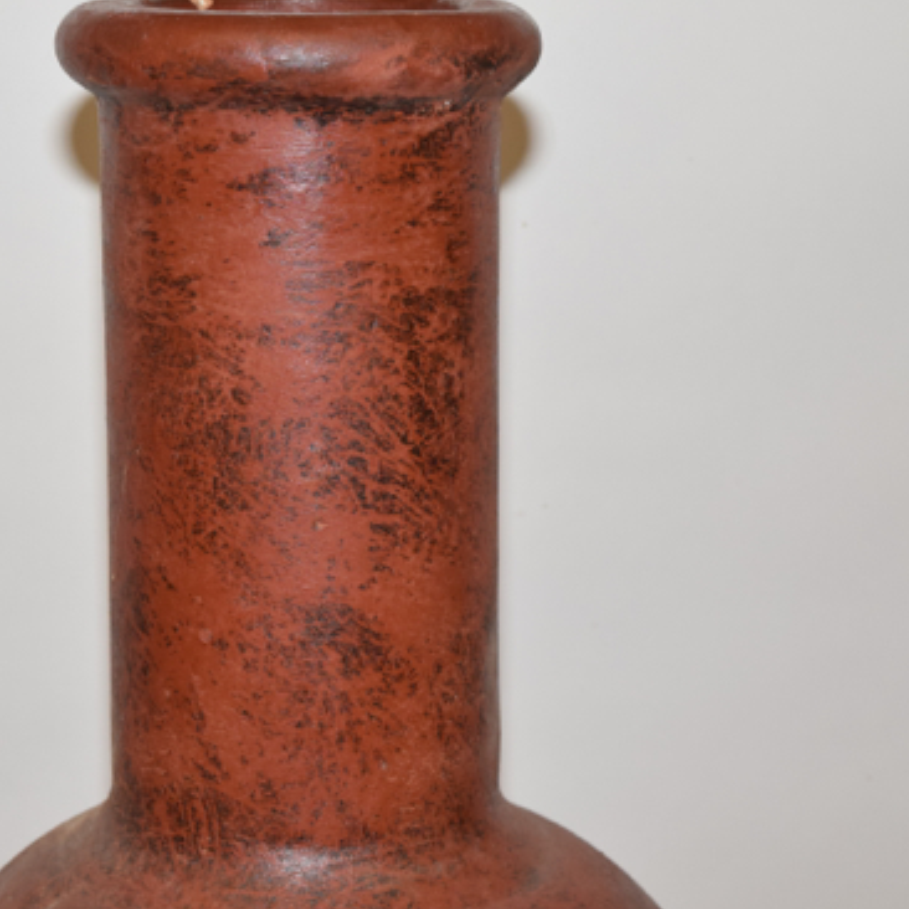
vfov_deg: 15.0
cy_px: 416
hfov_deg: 15.0
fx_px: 3446
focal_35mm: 116
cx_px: 278
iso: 800
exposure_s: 1/125
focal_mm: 52
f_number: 5.6
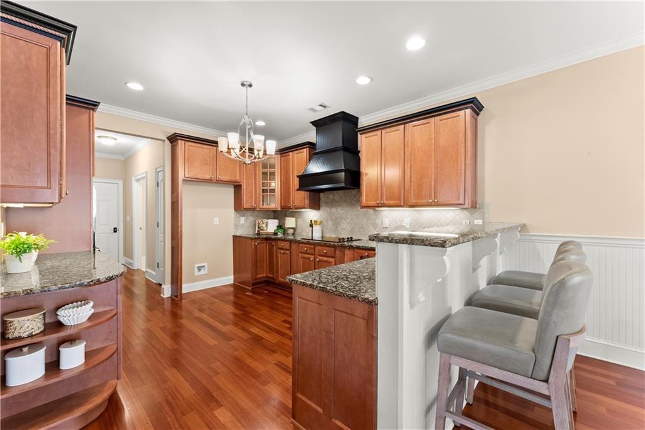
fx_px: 251
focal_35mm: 14
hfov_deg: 104.2
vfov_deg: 81.2
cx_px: 322
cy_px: 215
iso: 640
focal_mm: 14
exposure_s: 1/1.67
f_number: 10
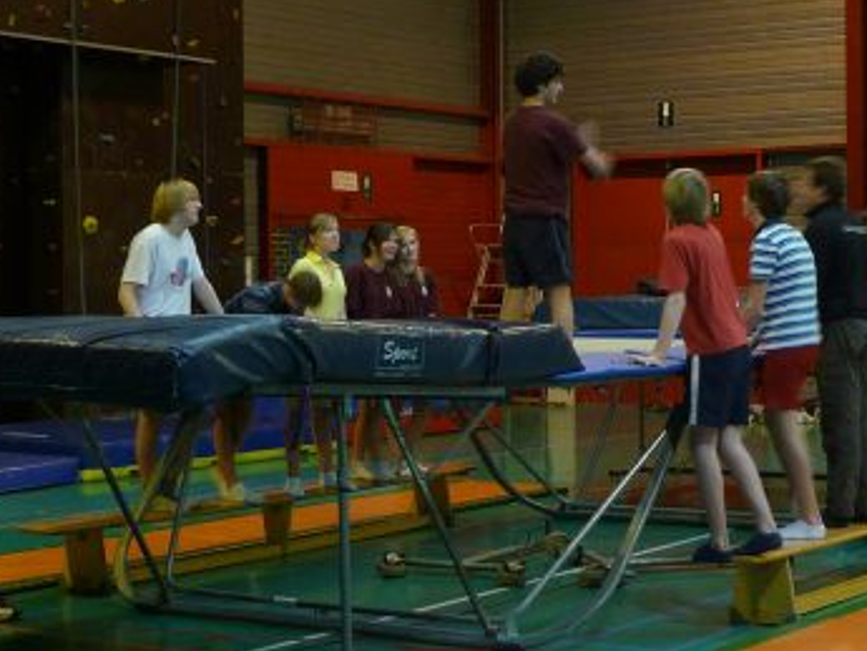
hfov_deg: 25.5
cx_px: 606
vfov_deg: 19.4
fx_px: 1904
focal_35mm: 76
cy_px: 347
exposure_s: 1/8
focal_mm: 5
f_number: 3.4
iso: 100
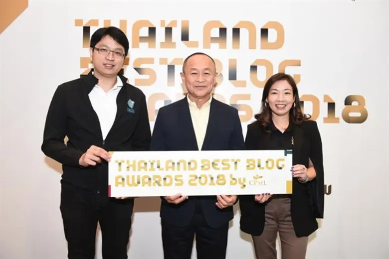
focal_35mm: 32
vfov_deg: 41.1
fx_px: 346
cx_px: 194
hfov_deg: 58.7
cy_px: 130
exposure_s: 1/200
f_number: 5.6
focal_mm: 32
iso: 2000
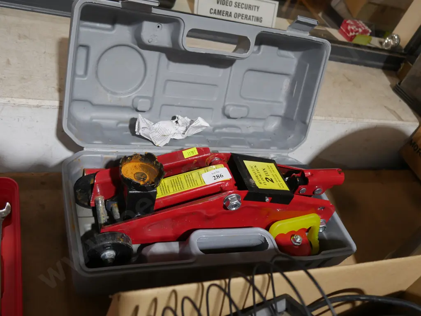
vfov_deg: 37.8
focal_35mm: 38
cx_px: 210
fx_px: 462
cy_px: 158
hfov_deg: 49.0
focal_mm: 19
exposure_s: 1/60
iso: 800
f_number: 4.1
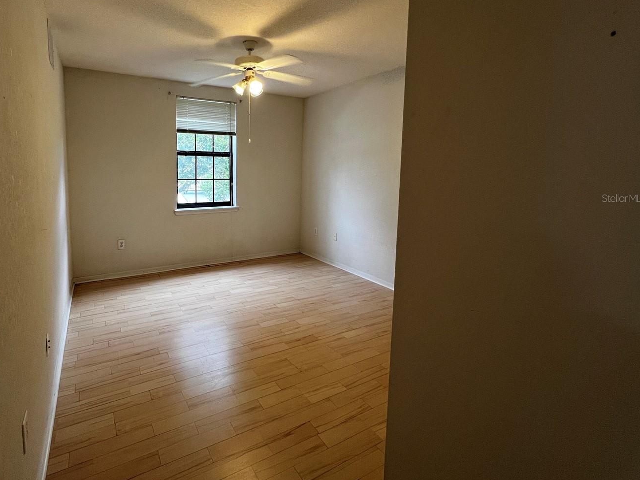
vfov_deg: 77.4
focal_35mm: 16
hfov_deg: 93.2
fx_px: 296
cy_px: 198
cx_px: 255
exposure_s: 1/60
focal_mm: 1.57
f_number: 1.8
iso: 160
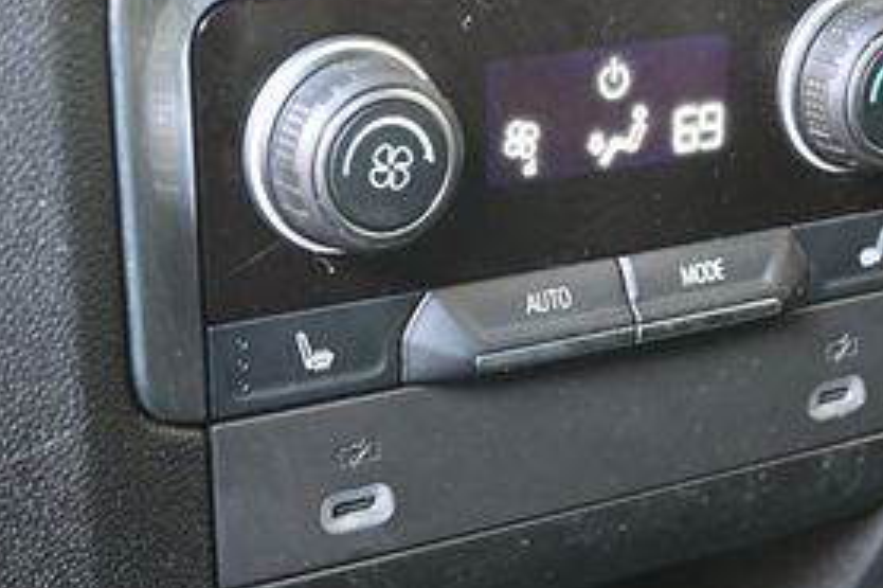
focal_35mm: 85
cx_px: 559
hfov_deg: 23.9
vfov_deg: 16.1
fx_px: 2077
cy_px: 296
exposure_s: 1/40
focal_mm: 24.5
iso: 2800
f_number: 4.2
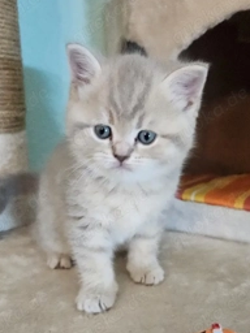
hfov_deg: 39.6
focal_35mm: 36
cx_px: 138
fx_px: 347
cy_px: 232
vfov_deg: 50.1
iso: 640
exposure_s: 1/40.2
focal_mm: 5.4
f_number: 1.8
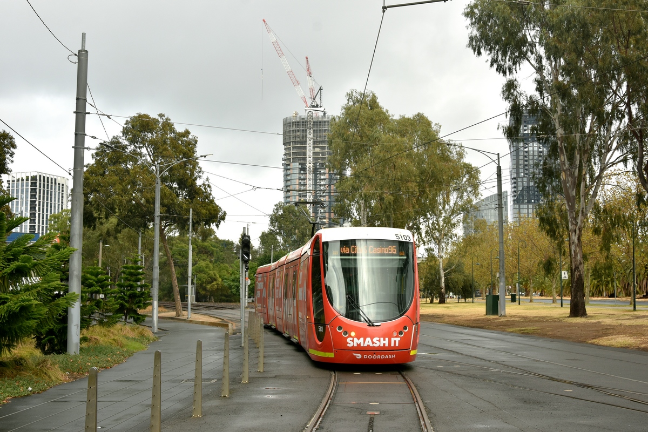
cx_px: 324
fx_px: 918
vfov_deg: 26.5
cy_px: 216
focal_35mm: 51
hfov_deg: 38.9
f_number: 8
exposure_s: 1/250
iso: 320
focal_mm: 34
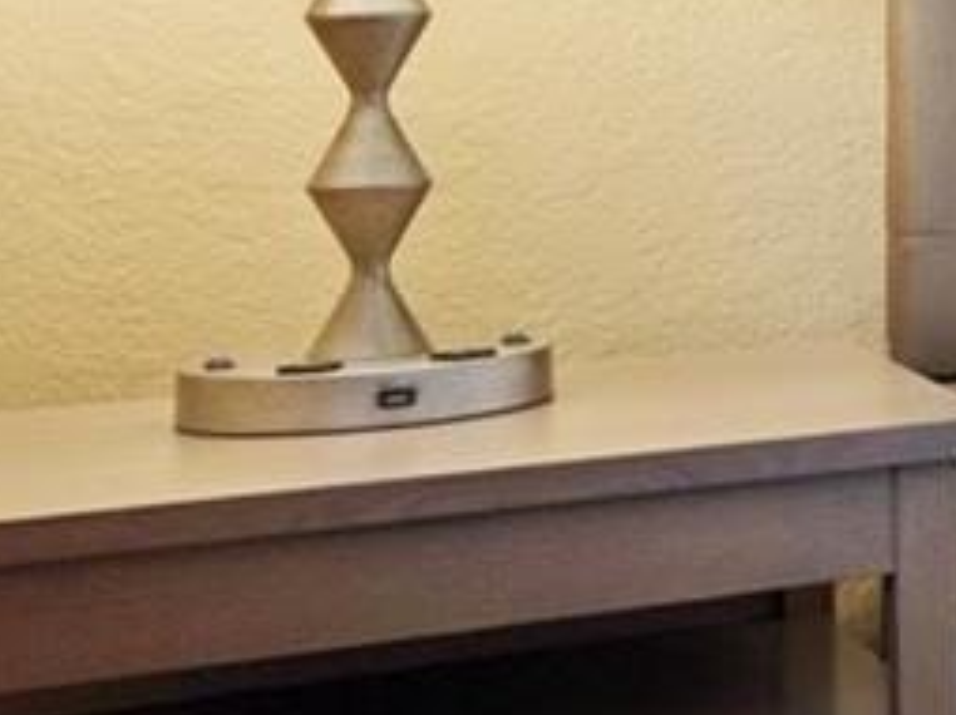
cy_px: -77
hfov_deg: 12.8
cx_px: 2559
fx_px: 2676
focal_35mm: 97
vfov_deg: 14.8
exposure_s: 1/13
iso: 100
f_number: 10
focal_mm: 16
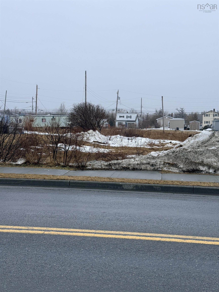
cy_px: 146
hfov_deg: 30.3
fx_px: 405
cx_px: 110
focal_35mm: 48
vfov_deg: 39.7
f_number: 1.78
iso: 64
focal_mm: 6.76
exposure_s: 1/1055
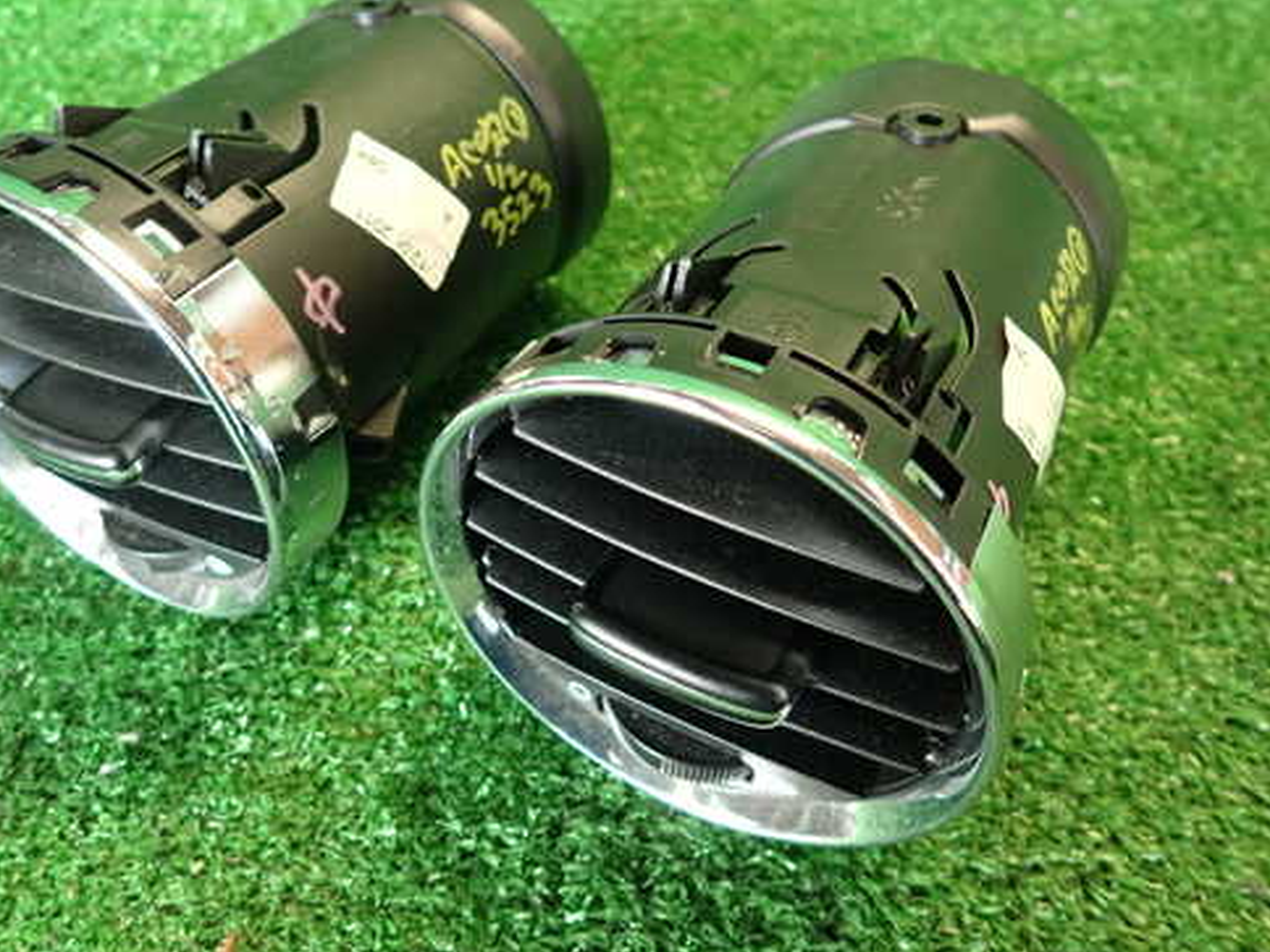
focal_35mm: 31
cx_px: 551
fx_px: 1137
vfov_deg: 45.4
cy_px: 441
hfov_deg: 58.1
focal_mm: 4.5
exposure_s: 1/30
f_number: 2
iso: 320
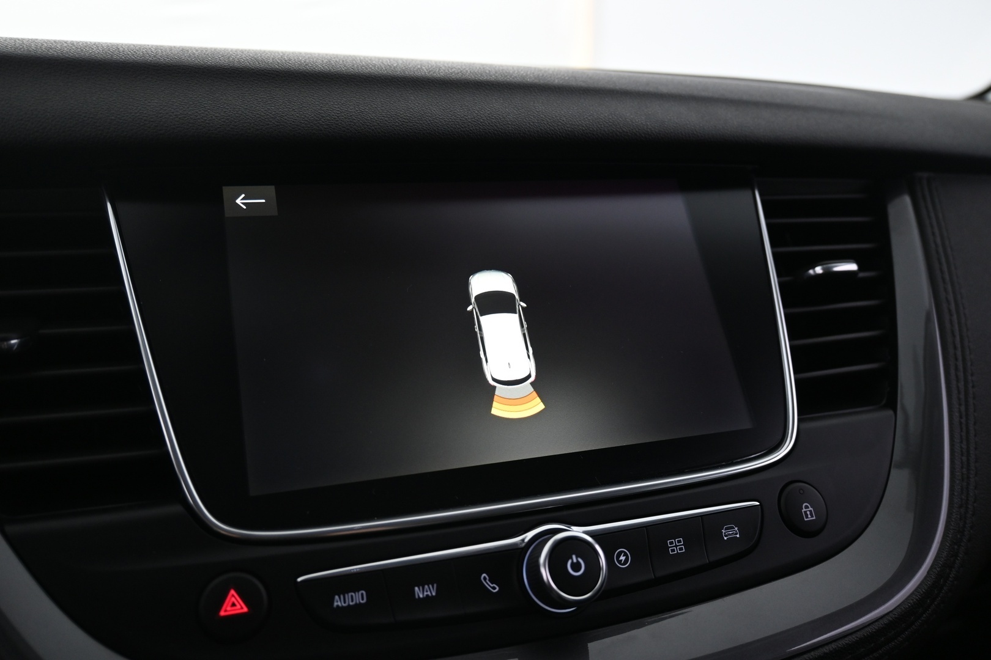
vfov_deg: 44.6
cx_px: 496
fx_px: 805
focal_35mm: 29
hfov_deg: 63.2
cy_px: 330
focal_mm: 19.5
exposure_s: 1/30
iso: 900
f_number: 3.8
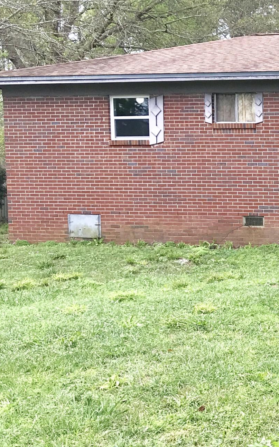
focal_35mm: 69
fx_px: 839
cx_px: 471
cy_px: 263
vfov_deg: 29.7
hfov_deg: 16.4
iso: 20
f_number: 1.8
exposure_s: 1/486
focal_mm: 3.99
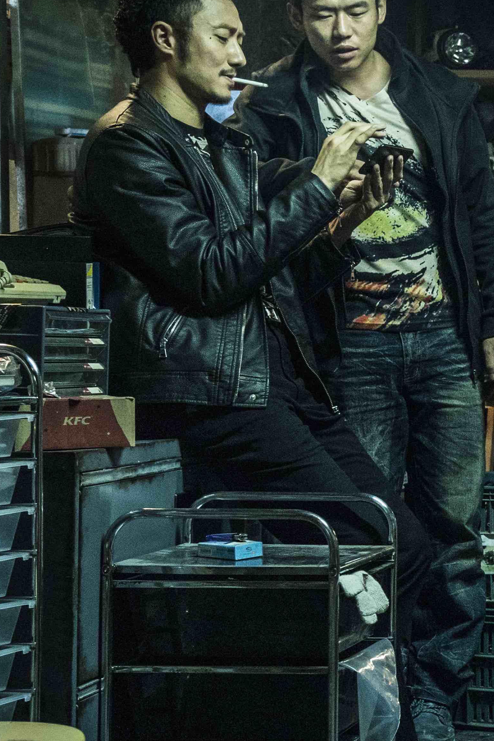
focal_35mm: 83
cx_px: 814
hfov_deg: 14.9
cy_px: 375
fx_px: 1708
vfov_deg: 24.5
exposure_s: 1/160
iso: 6400
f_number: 4.5
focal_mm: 32
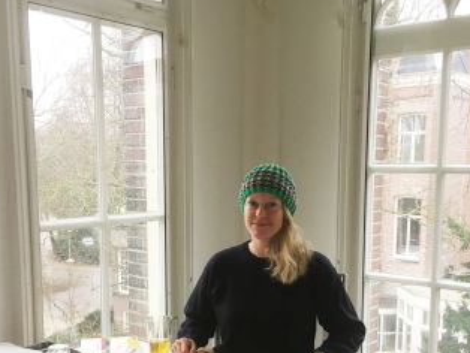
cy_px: 257
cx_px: 235
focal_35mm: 46
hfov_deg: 41.2
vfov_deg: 31.1
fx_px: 625
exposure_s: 1/33
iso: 80
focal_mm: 4.15
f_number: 2.2
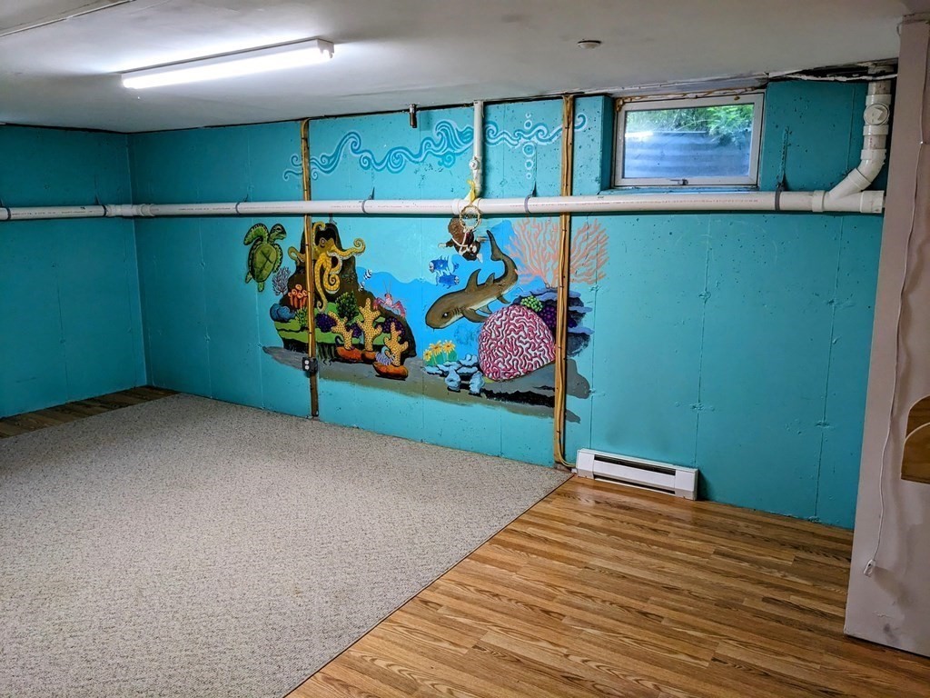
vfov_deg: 51.4
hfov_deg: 65.3
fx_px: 725
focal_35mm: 27
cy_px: 349
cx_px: 465
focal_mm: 4.38
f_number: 1.73
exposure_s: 1/120
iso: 196
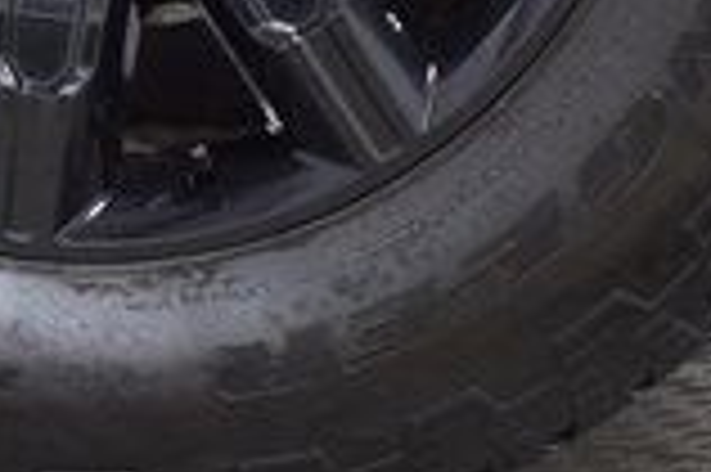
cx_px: 90
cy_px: -339
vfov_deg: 5.1
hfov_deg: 7.7
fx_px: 5287
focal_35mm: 268
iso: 1600
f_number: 2.8
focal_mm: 44
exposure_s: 1/60
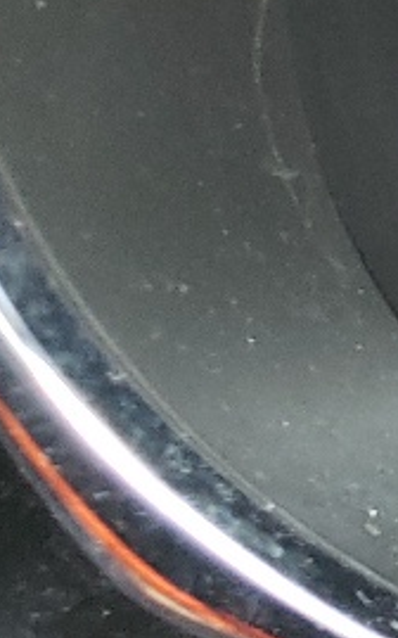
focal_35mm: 164
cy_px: 21
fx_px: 2848
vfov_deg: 12.6
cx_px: 1869
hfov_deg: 6.0
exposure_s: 1/60.2
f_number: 1.5
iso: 118
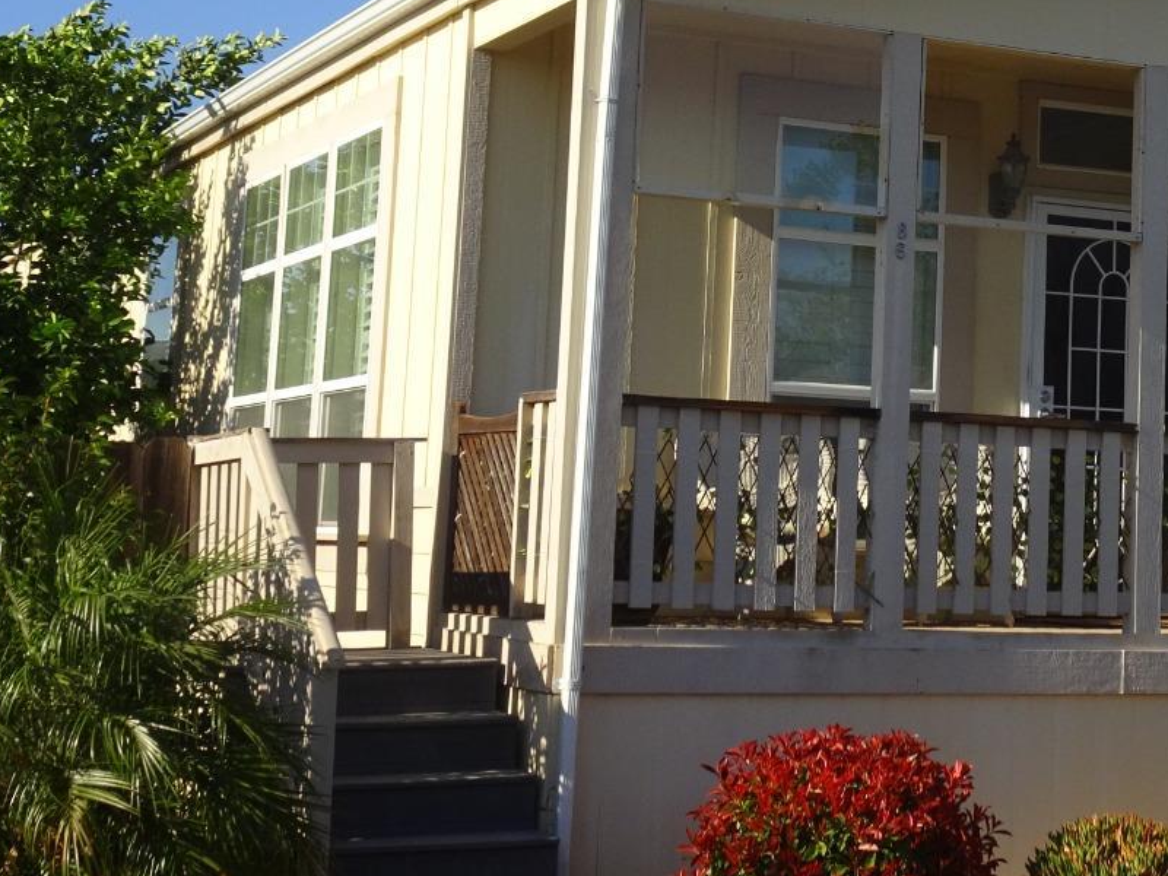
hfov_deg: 25.3
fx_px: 2531
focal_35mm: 75
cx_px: 1010
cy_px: 191
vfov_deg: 19.5
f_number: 4
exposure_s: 1/640
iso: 80
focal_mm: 6.8
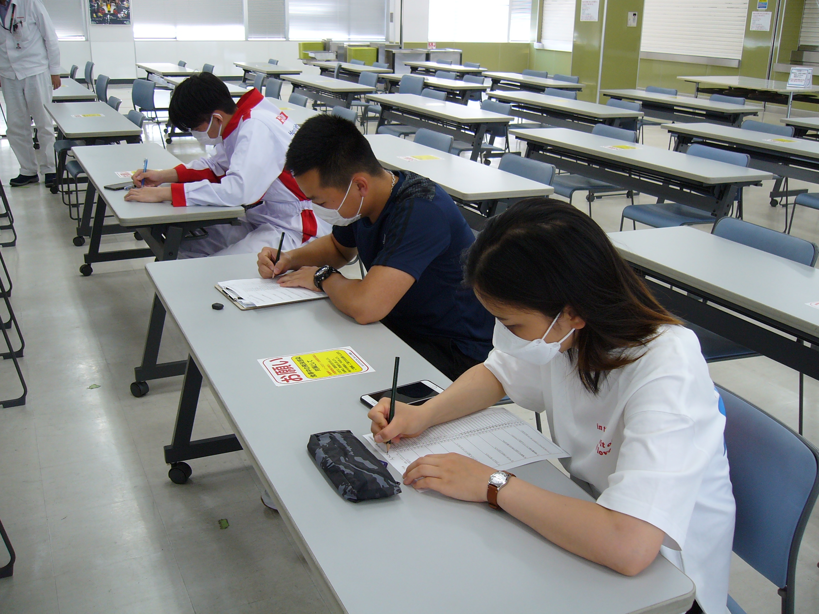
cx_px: 410
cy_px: 307
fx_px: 828
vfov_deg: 40.7
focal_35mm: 35
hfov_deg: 52.6
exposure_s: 1/50
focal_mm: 5.8
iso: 100
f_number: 2.8
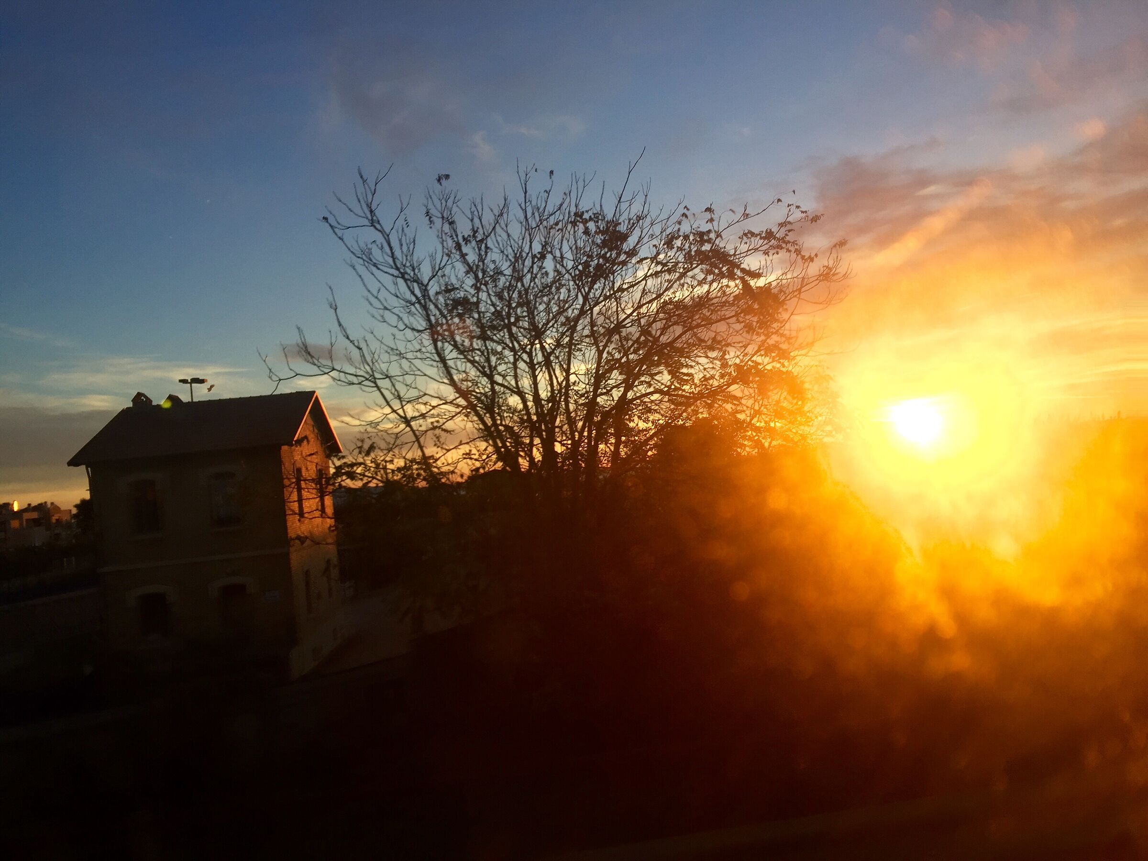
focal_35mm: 29
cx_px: 574
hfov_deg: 61.7
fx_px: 962
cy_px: 430
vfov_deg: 48.2
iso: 32
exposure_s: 1/168
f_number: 2.2
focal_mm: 4.15
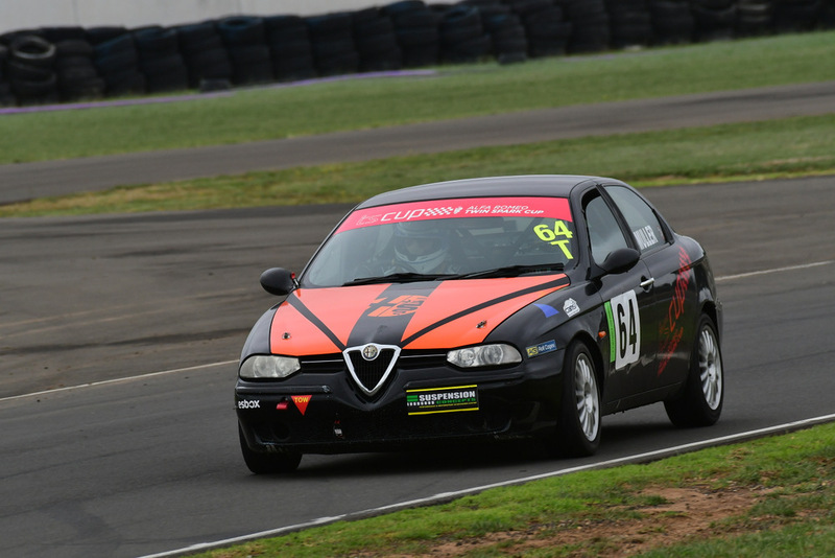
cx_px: 418
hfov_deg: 2.7
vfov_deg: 1.8
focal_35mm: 750
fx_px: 17401
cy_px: 279
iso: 640
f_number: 10
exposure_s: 1/640
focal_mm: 500
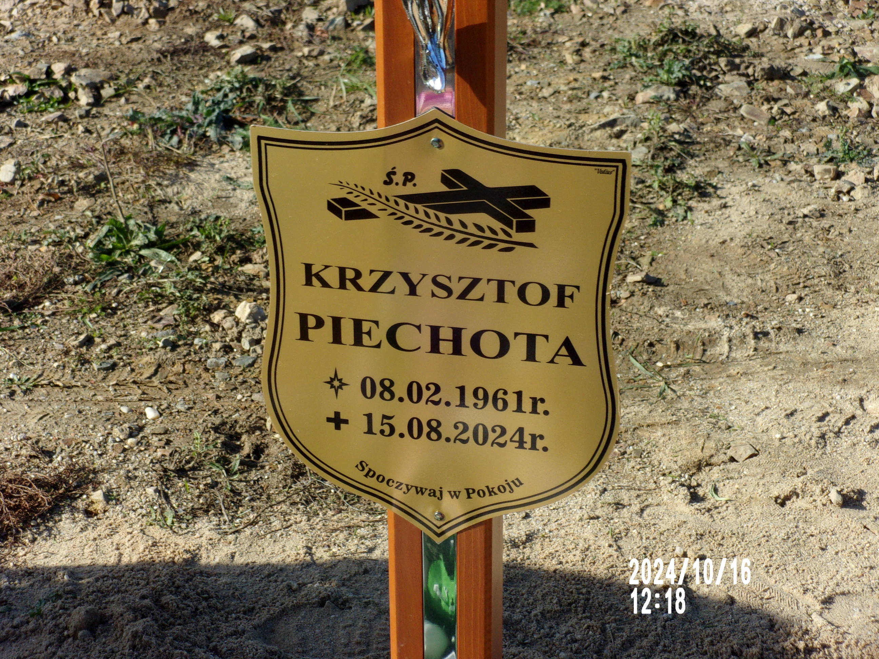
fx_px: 1981
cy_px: 330
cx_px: 440
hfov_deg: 25.0
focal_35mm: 78
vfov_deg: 18.9
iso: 80
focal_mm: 14
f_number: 14.3
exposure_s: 1/50
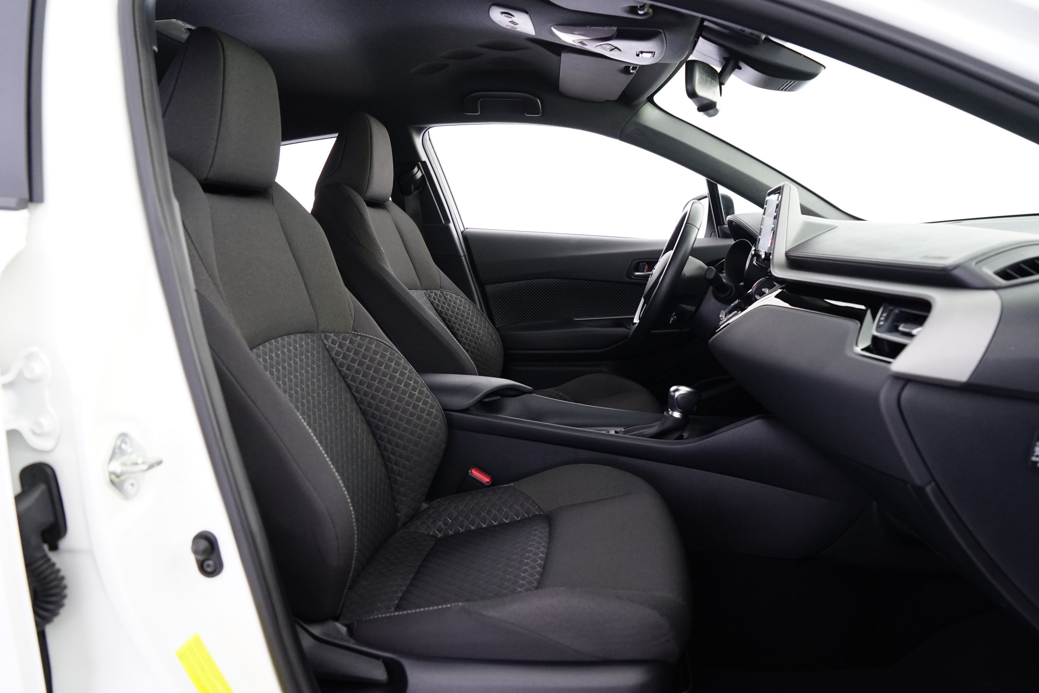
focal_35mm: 24
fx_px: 693
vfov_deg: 53.1
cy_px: 346
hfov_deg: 73.7
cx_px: 520
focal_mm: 24
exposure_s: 1/8
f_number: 5
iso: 1600
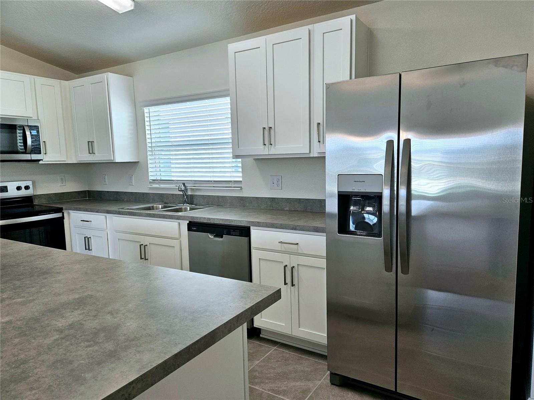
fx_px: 355
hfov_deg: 73.9
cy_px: 200
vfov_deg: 58.9
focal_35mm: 23
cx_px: 267
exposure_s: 1/120
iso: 40
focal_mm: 5.4
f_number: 1.8
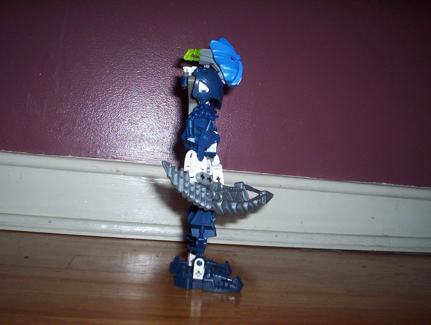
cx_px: 216
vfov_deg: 37.9
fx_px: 474
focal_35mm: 38
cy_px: 162
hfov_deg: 48.9
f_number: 4.5
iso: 140
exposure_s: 1/60
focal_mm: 4.99
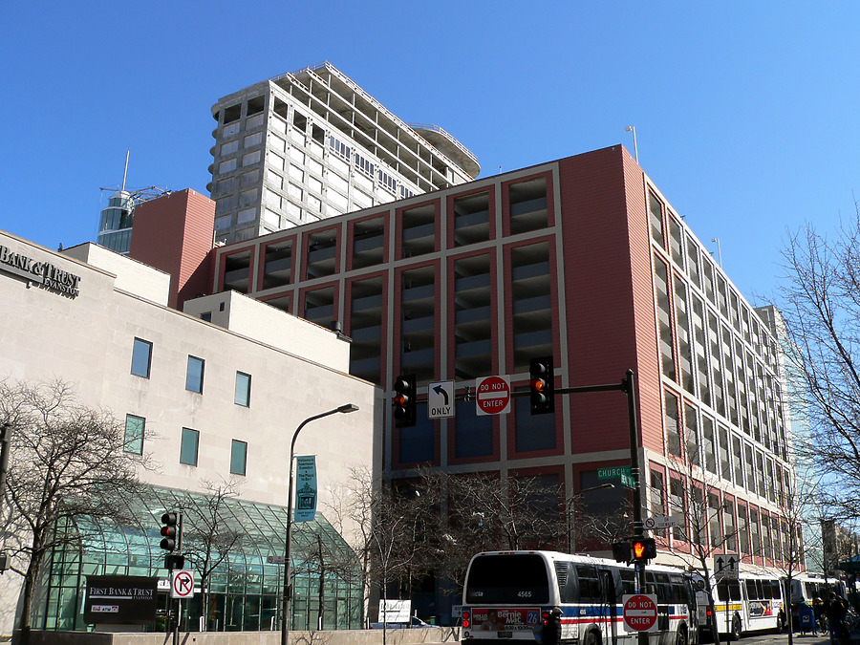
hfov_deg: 51.4
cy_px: 322
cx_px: 430
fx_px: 894
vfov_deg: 39.7
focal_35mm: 36
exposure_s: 1/500
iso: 80
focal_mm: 6
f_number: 4.6
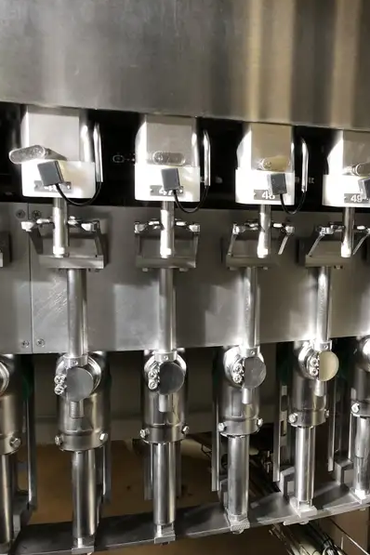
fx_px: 601
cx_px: 353
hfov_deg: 32.0
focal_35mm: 39
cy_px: 277
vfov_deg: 49.6
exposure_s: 1/20
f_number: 1.8
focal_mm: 3.99
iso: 40
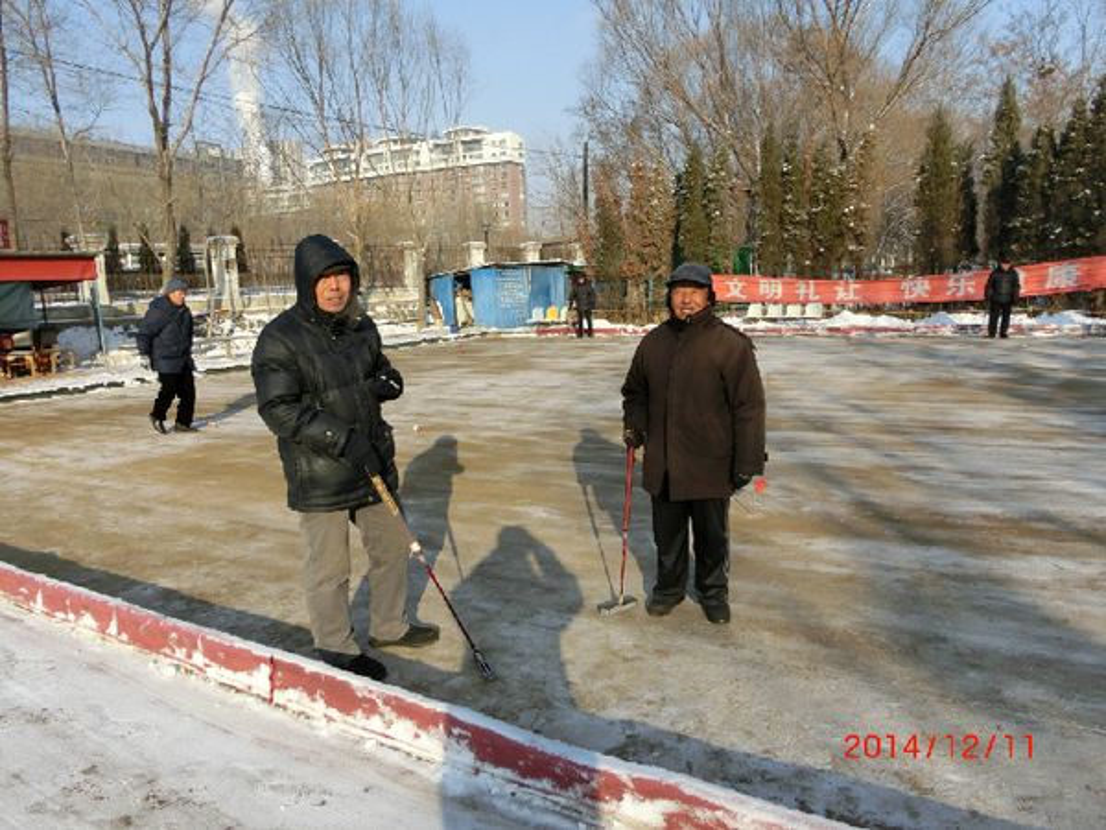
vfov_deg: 54.9
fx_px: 799
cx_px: 553
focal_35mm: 25
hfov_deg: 69.4
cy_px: 415
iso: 100
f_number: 3.5
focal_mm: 4.5
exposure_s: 1/1000
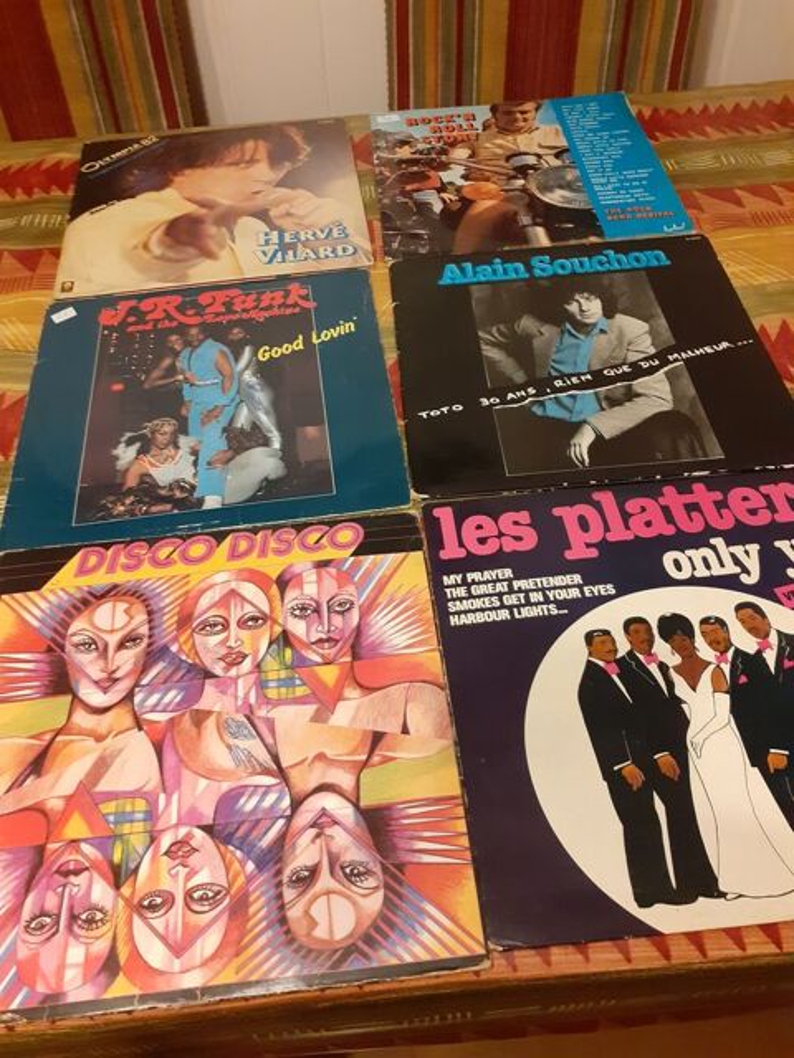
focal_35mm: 27
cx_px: 397
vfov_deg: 65.3
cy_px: 529
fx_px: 826
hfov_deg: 51.4
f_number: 1.9
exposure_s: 1/25
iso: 320
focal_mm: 3.6
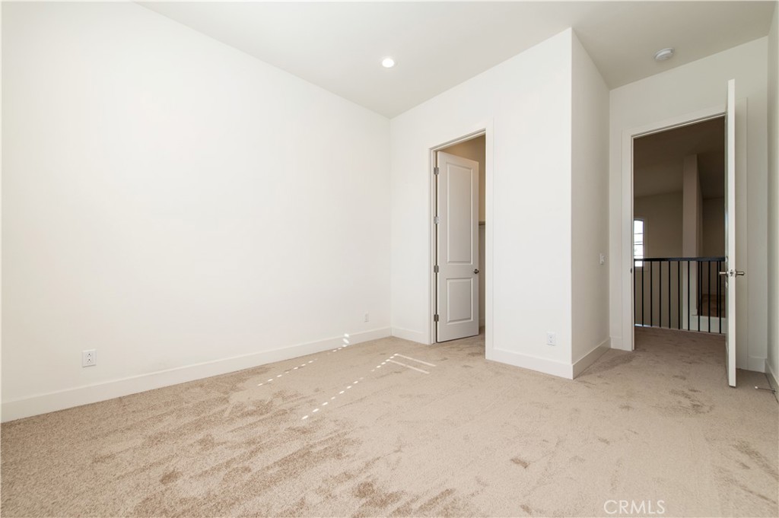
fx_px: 303
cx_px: 390
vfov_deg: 81.1
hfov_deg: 104.3
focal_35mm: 14
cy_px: 259
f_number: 5
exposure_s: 1/100
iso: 200
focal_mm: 14
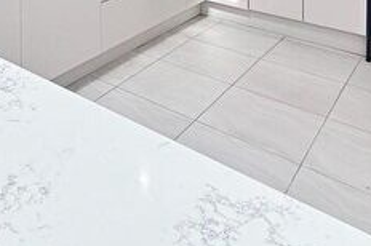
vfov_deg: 23.6
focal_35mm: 44
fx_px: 453
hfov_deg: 41.8
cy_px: -133
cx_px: 54
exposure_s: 1/100
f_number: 2.2
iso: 64
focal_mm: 2.22
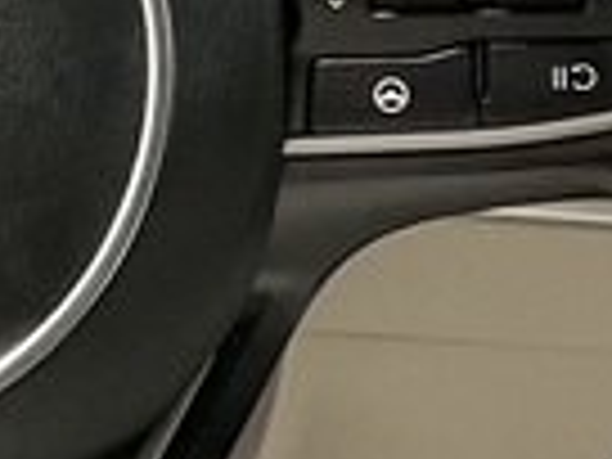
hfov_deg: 9.7
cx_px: 58
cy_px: -117
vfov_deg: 7.2
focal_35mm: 204
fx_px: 3607
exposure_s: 1/60
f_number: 1.8
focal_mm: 3
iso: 200
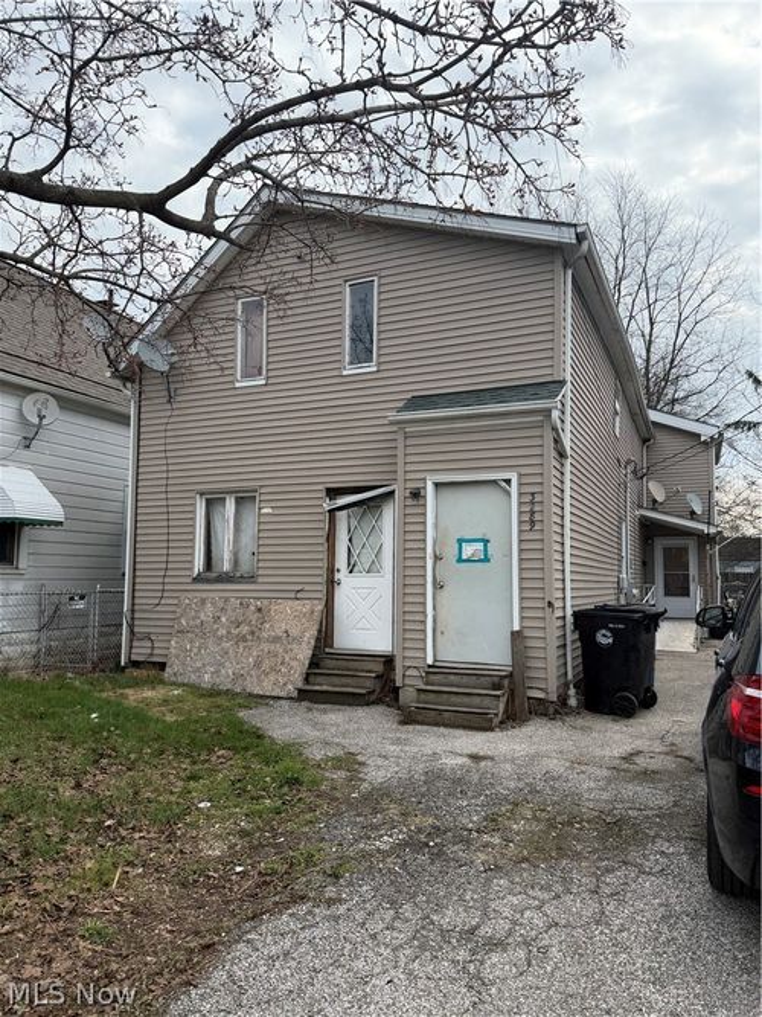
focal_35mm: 24
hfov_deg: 56.8
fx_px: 705
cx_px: 381
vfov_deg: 71.6
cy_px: 508
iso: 100
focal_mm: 6.76
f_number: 1.78
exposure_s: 1/3584
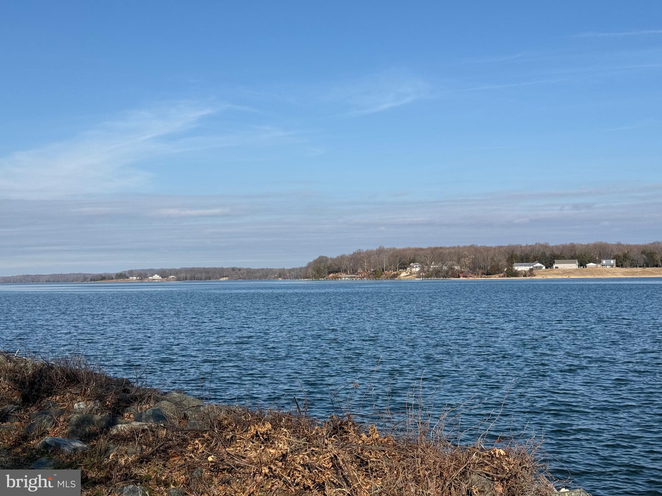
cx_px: 331
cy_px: 248
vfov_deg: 30.3
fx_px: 918
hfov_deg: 39.7
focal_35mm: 48
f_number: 1.78
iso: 64
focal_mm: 6.76
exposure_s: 1/7874
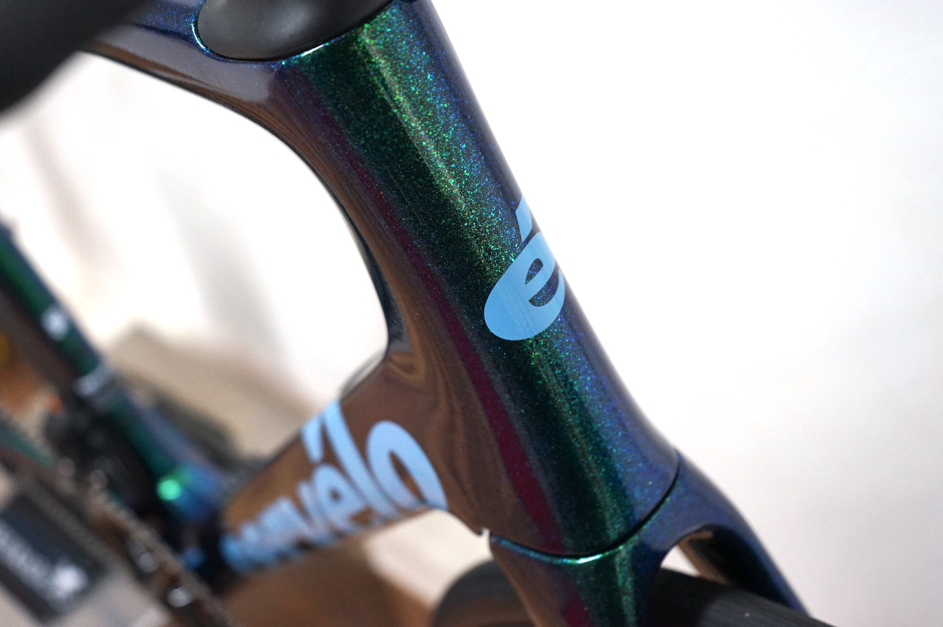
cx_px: 472
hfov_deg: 42.8
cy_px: 314
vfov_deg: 29.2
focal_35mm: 46
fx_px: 1204
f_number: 4.5
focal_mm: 46
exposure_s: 1/60
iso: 1600
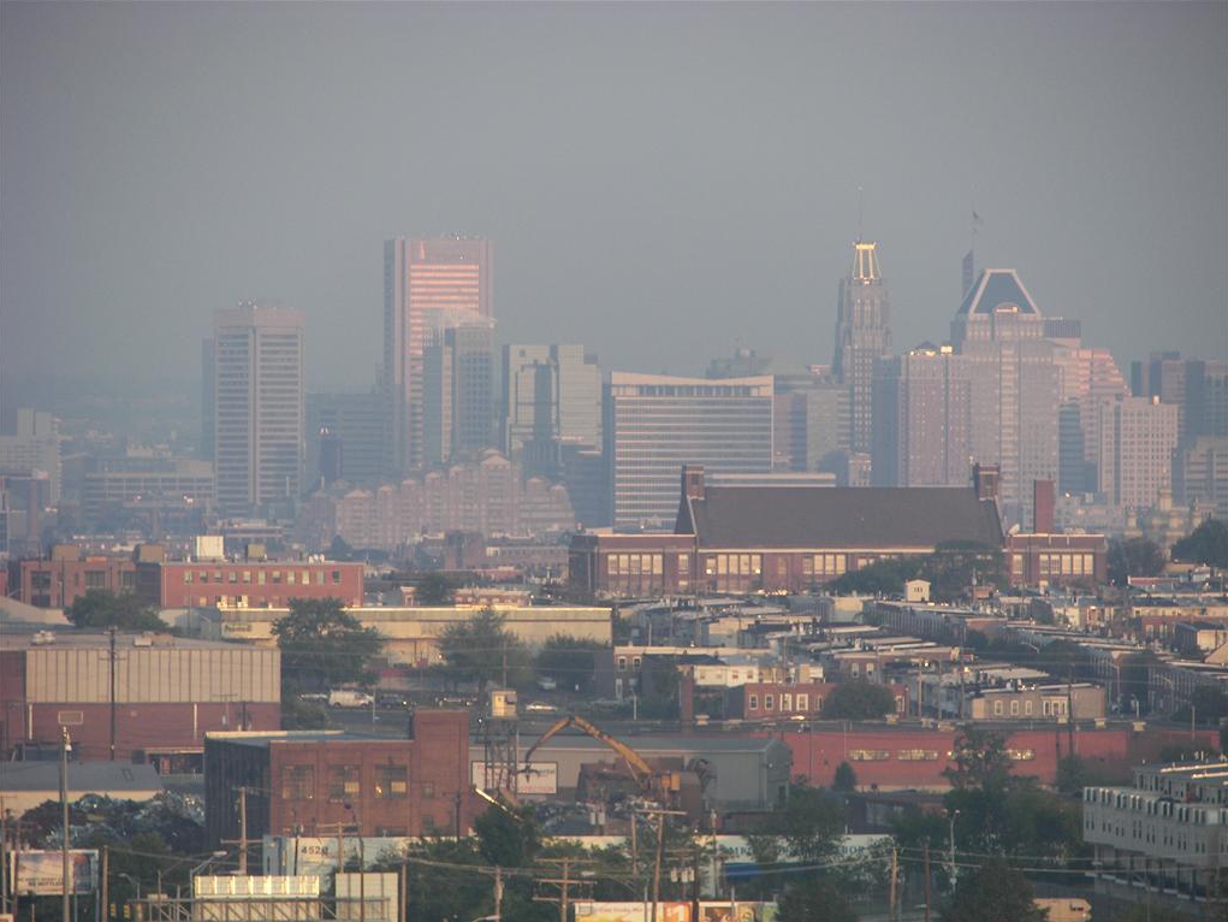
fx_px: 11637
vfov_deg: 4.5
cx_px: 613
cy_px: 461
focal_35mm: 328
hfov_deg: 6.0
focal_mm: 54.3
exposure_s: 1/80
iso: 64
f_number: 3.6
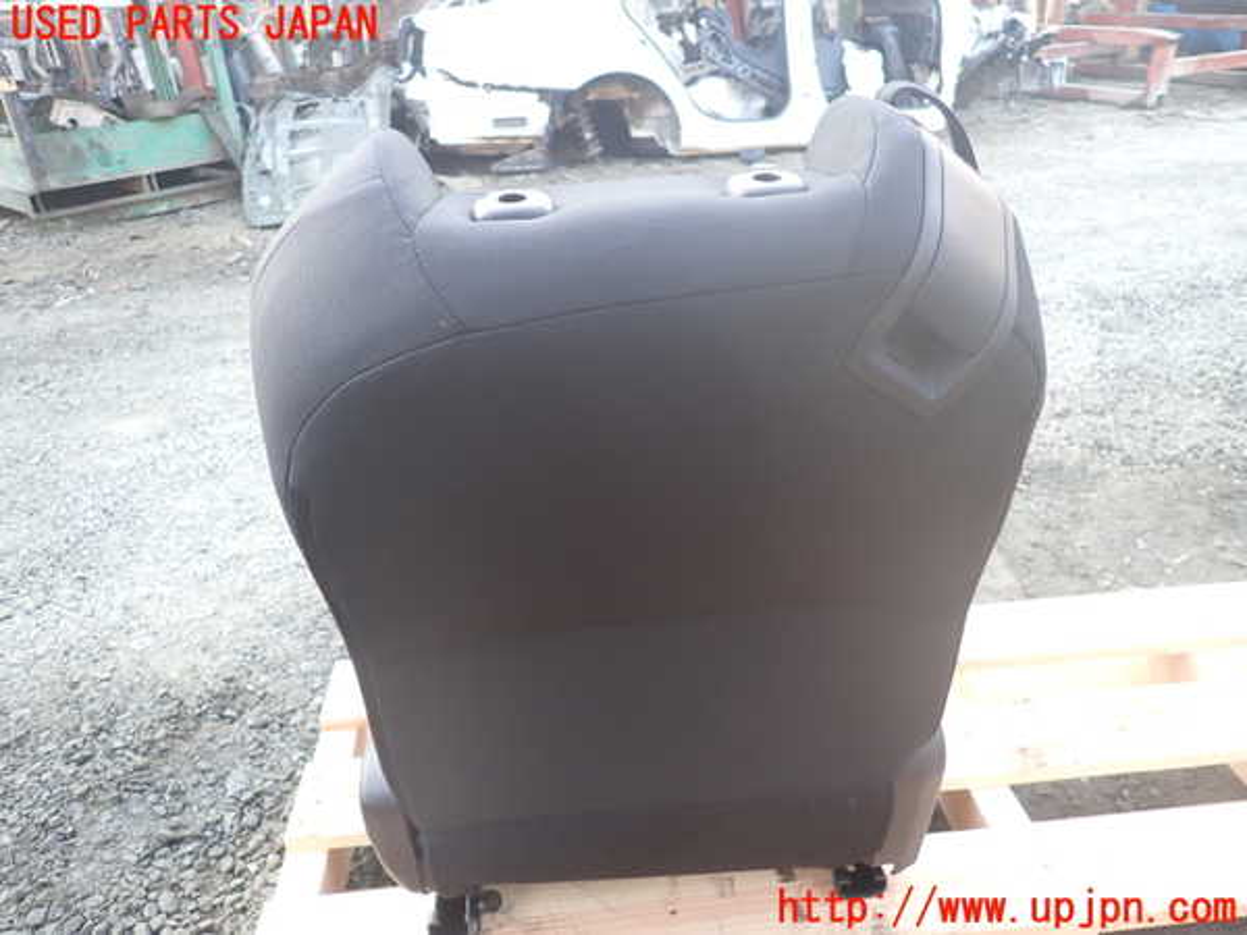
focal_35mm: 25
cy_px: 468
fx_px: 901
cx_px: 624
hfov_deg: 69.4
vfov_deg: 54.9
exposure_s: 1/60
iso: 200
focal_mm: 4.5
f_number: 2
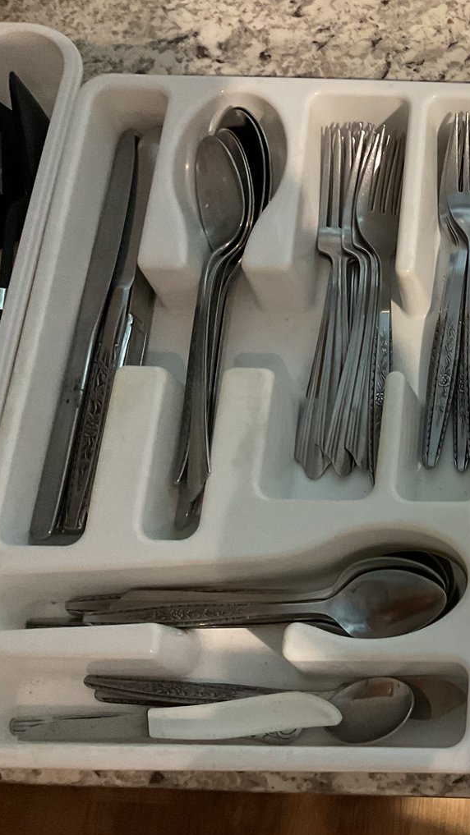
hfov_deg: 22.6
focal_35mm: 47
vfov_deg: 43.7
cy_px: 405
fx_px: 1041
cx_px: 614
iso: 125
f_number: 1.8
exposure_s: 1/60
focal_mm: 3
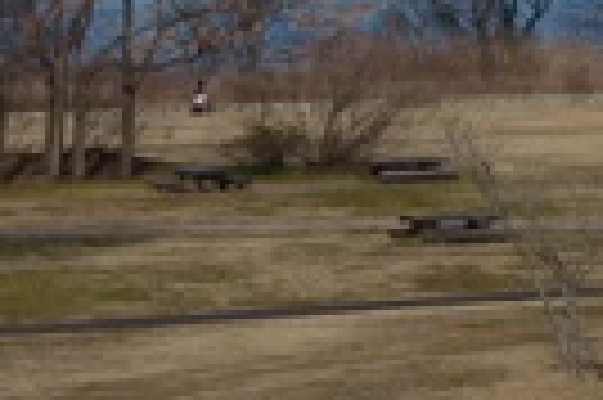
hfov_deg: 5.7
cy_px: -328
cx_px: 756
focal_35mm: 362
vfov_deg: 3.8
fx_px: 6056
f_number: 5
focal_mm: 18.7
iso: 100
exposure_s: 1/640
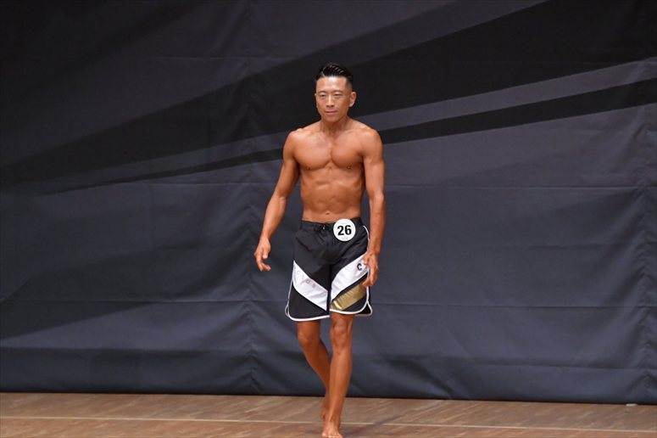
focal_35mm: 315
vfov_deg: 4.4
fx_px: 5746
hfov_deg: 6.5
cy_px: 219
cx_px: 328
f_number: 5.6
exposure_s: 1/400
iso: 6400
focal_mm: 210
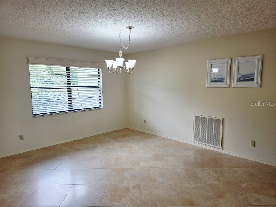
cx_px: 138
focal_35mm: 23
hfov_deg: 73.9
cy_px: 104
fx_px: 183
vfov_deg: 58.9
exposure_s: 1/120
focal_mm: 6.3
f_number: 1.7
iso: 50
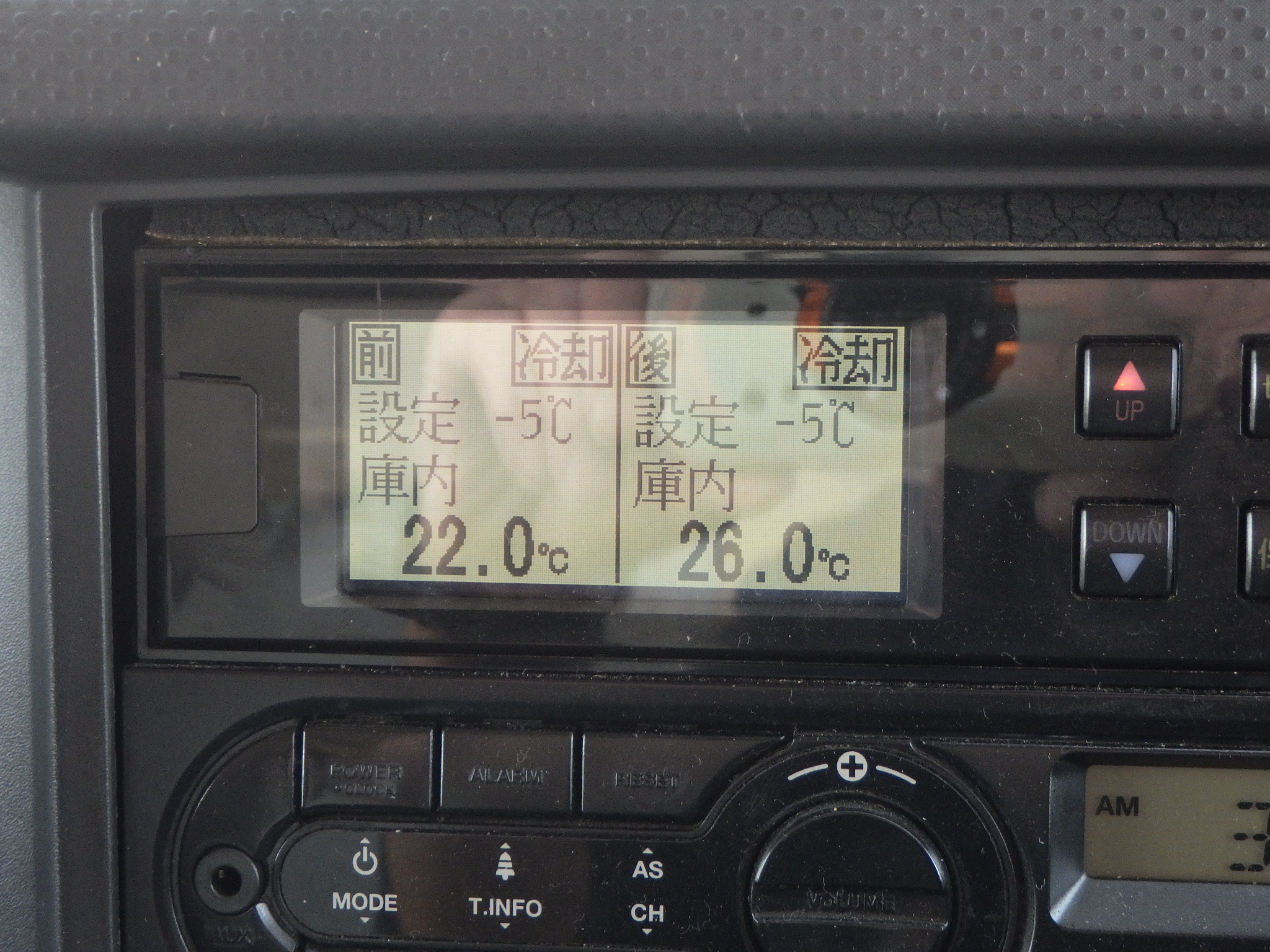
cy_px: 476
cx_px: 635
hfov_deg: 31.2
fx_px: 2275
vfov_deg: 23.7
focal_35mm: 62
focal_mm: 11.1
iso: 500
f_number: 4.6
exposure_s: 1/60
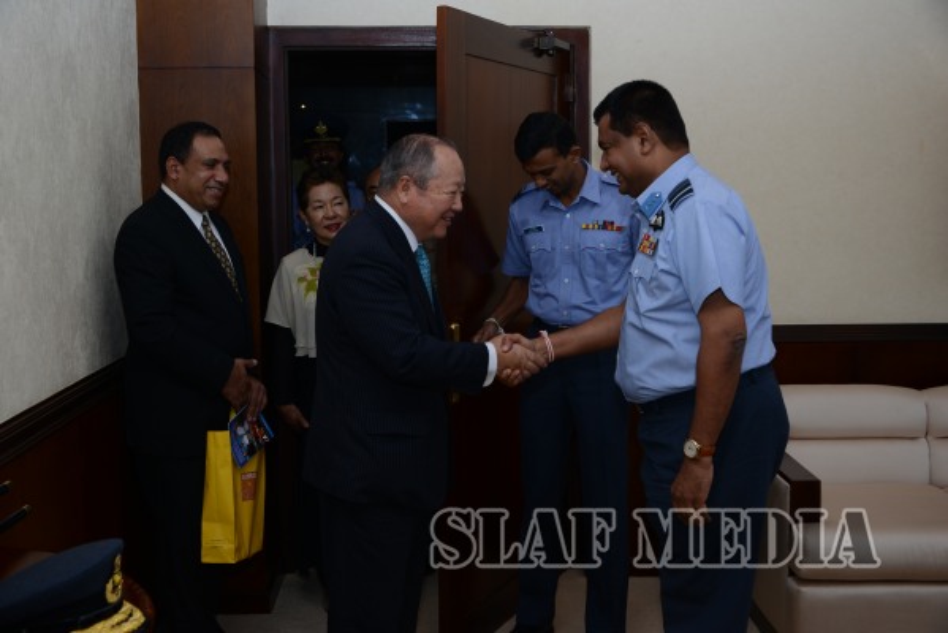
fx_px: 1159
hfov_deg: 44.5
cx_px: 474
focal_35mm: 44
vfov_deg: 30.5
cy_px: 316
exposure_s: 1/80
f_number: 6.3
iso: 400
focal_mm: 44
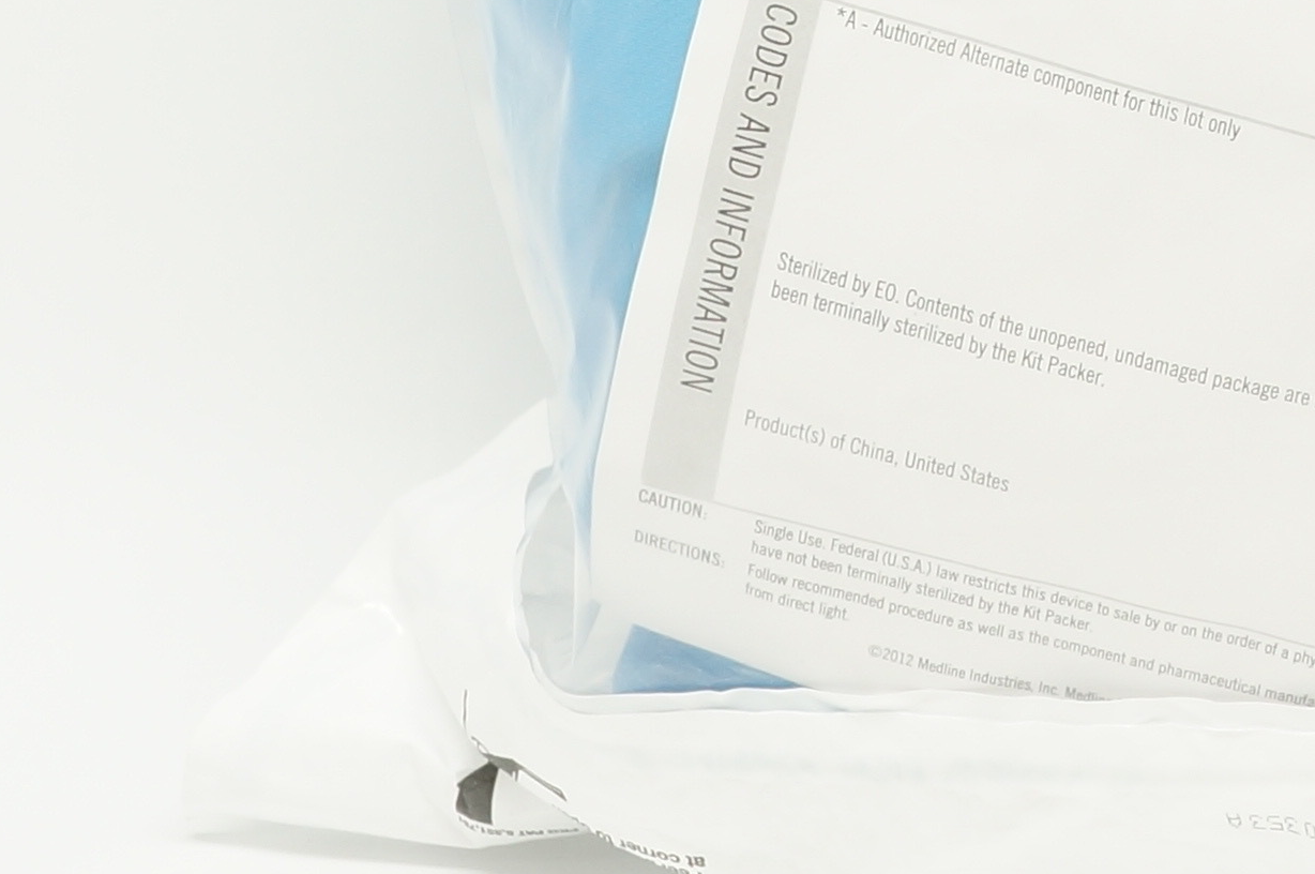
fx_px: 4379
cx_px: 1659
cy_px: -582
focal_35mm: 120
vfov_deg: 10.8
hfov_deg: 16.3
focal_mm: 20
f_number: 6.3
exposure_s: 1/40
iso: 400
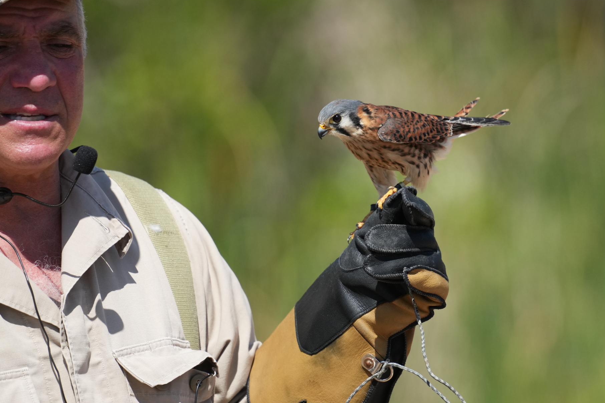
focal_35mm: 715
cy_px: 193
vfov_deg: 1.9
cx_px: 334
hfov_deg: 2.9
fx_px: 12013
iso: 1250
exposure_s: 1/4000
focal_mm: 600
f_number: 5.6
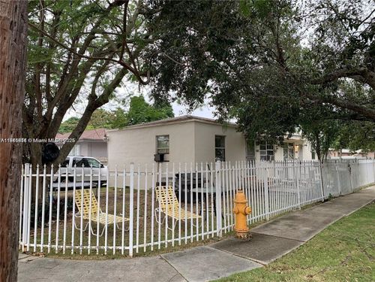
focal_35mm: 26
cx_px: 188
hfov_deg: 67.3
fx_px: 282
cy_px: 141
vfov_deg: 53.1
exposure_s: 1/121
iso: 64
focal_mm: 4.25
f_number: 1.8
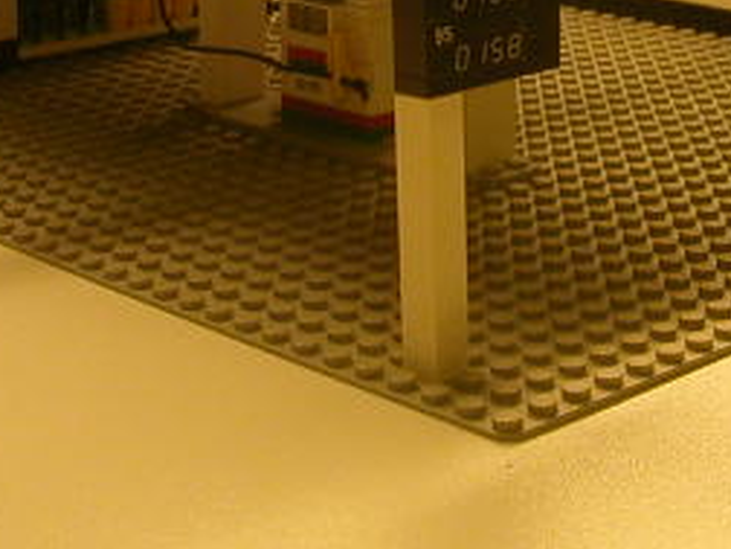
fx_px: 1985
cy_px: 41
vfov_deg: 15.5
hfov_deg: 20.8
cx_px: 513
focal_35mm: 94
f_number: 2.7
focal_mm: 5.6
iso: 108
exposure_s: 1/30.1
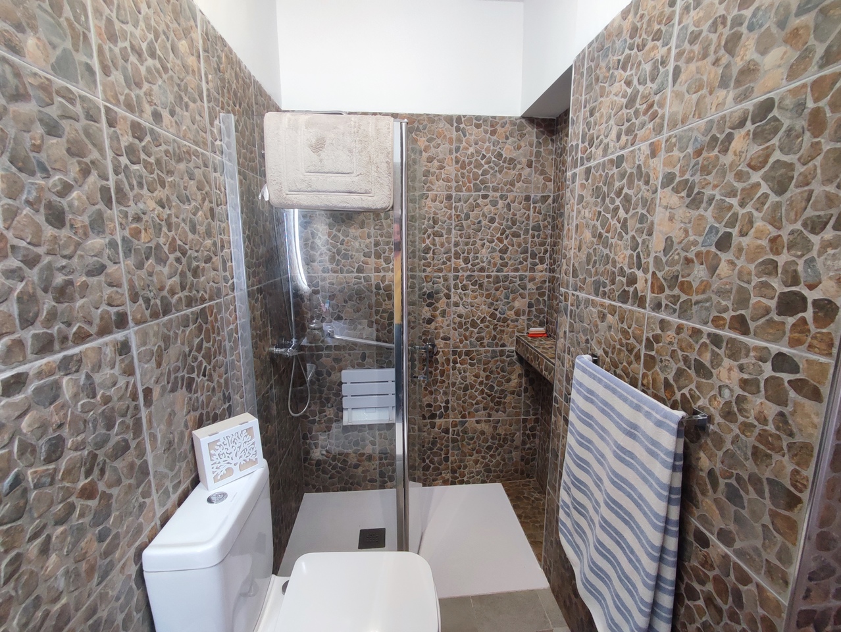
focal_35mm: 16
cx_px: 420
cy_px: 316
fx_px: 389
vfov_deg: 78.2
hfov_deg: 94.5
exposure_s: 1/50
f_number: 2.2
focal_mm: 1.65
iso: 284
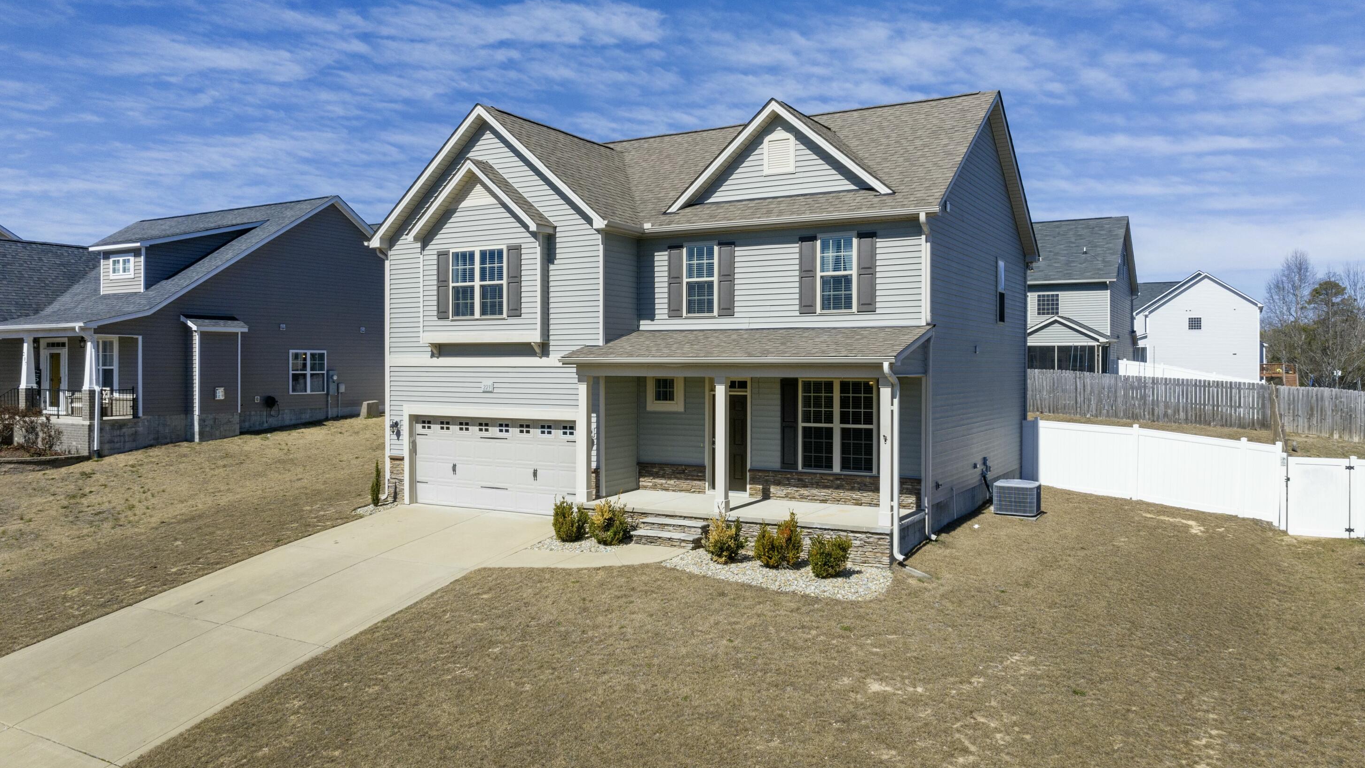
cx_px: 690
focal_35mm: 27
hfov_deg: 69.9
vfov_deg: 42.9
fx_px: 977
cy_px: 375
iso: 100
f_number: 8
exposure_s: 1/120
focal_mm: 12.29
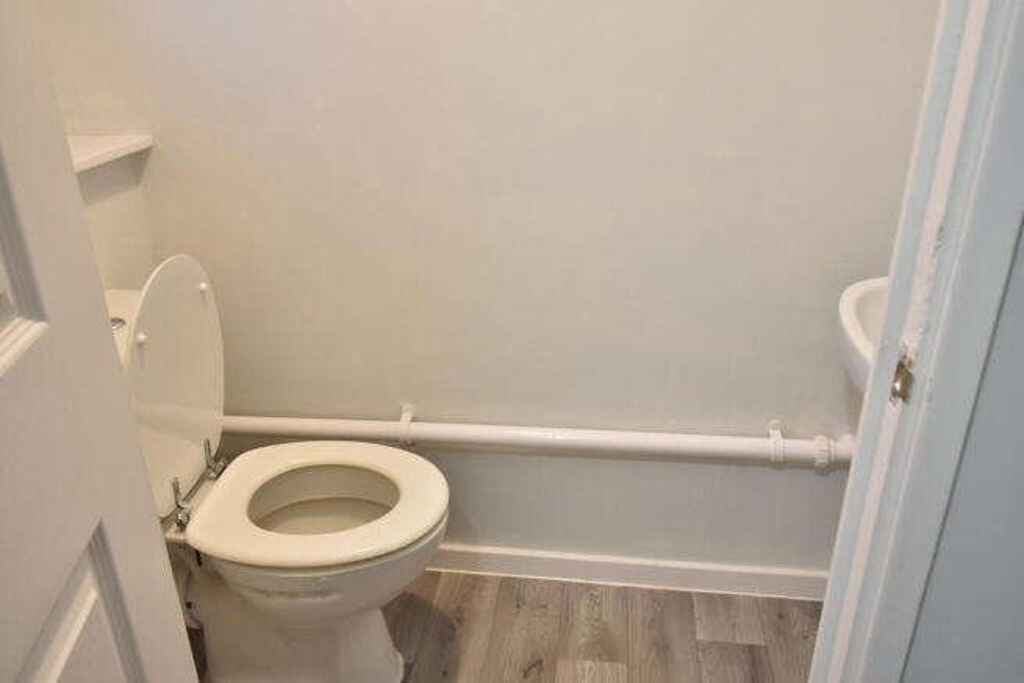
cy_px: 342
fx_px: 811
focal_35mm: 28
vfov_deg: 45.7
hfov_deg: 64.5
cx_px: 512
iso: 500
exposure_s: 1/50
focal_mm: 19
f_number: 4.2
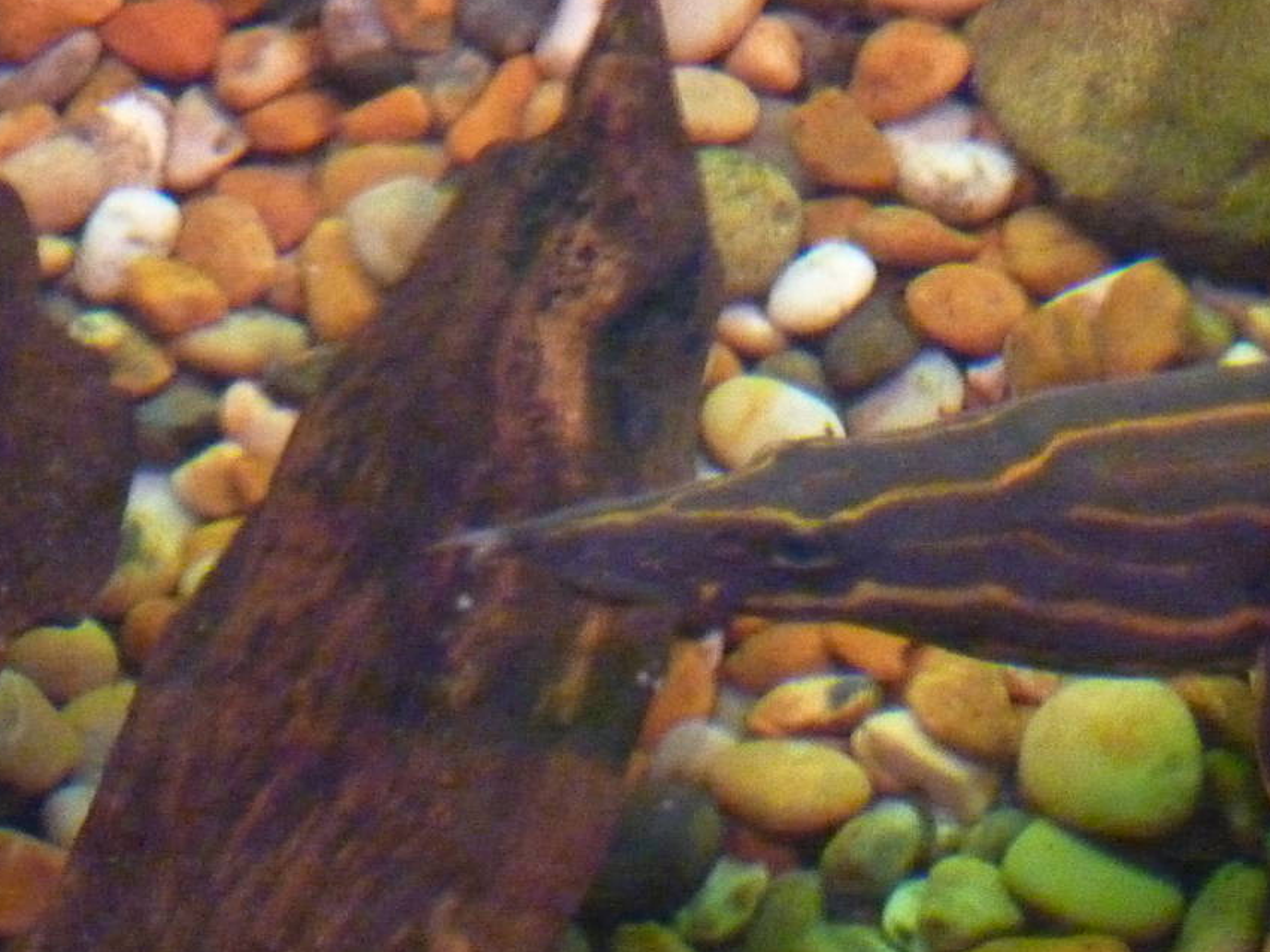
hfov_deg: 6.7
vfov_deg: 5.0
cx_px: 897
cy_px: 600
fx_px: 10895
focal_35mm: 297
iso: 1600
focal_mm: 25.9
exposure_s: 1/10
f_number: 4.5
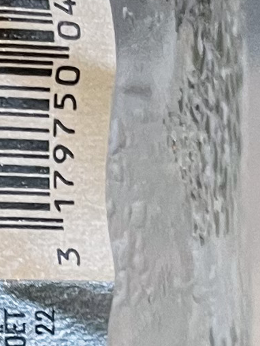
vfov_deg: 9.4
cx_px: -444
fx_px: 2062
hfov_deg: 6.7
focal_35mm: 206
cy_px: 512
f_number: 1.6
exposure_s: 1/50
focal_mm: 4.2
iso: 200
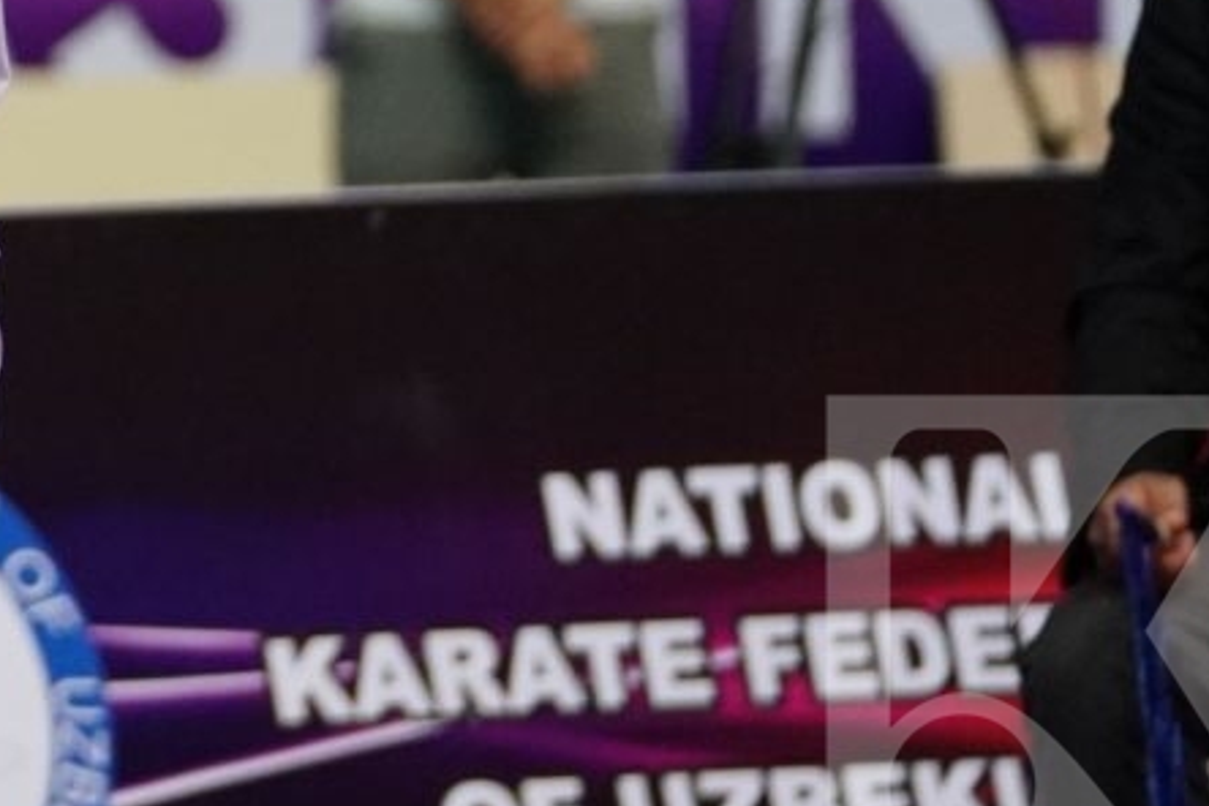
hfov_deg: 3.7
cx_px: -765
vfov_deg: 2.5
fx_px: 18805
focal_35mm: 560
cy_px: -324
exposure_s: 1/1000
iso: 4000
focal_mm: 138
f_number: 2.8
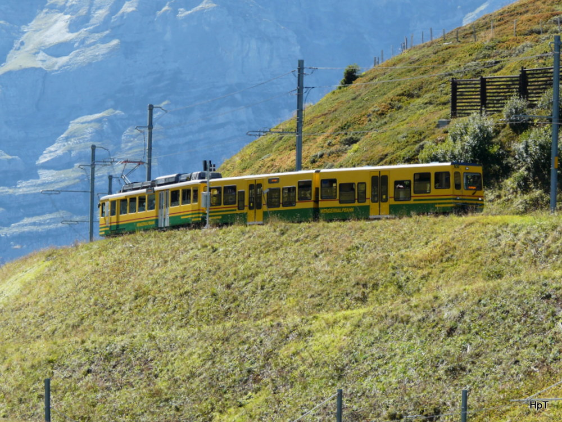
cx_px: 281
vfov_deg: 7.7
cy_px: 211
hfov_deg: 10.2
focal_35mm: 193
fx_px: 3133
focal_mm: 31.7
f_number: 5
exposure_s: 1/250
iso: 100
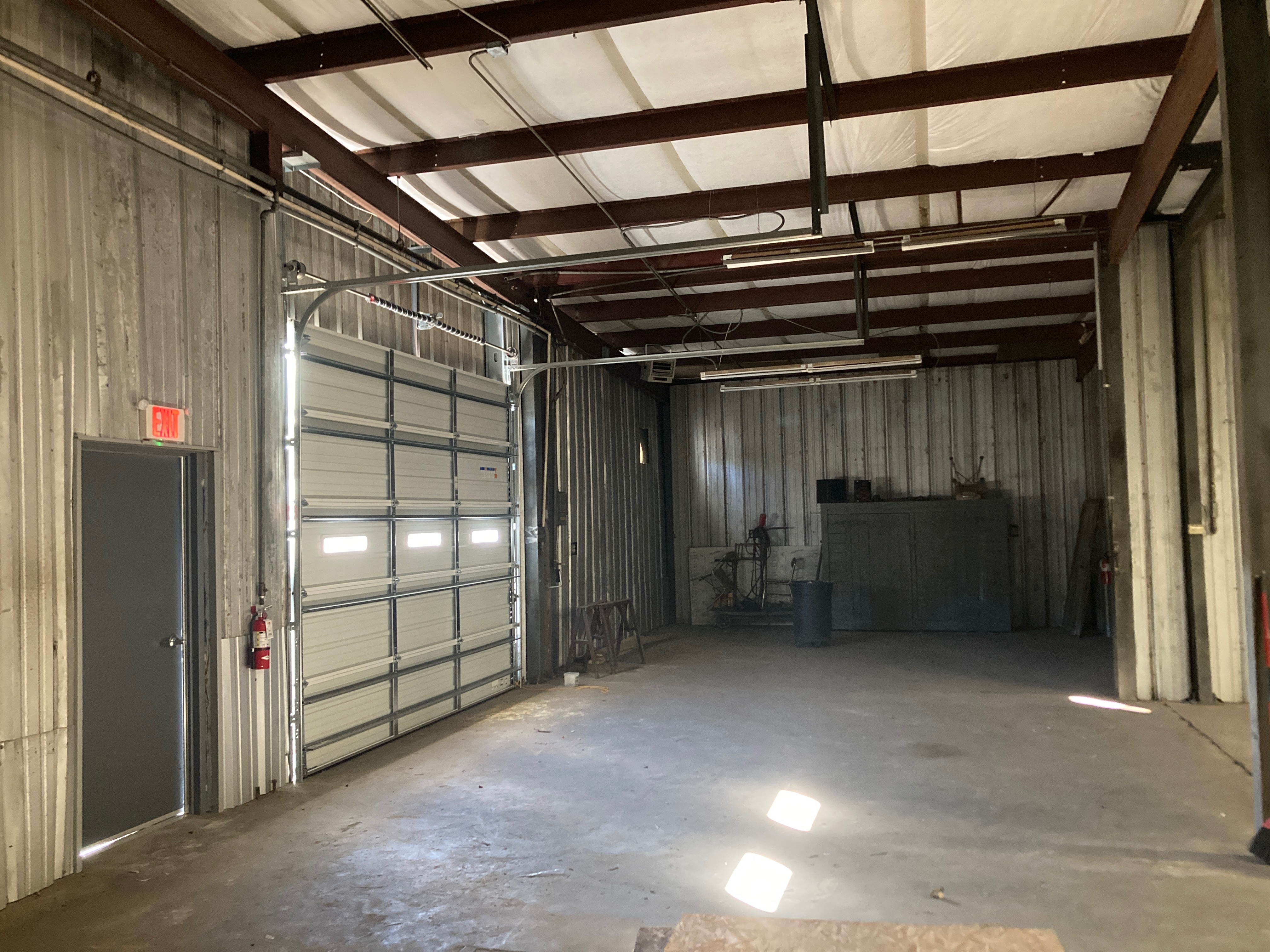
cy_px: 476
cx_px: 635
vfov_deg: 49.7
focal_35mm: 28
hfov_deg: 63.4
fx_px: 1027
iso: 640
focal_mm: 3.99
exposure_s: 1/30
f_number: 1.8
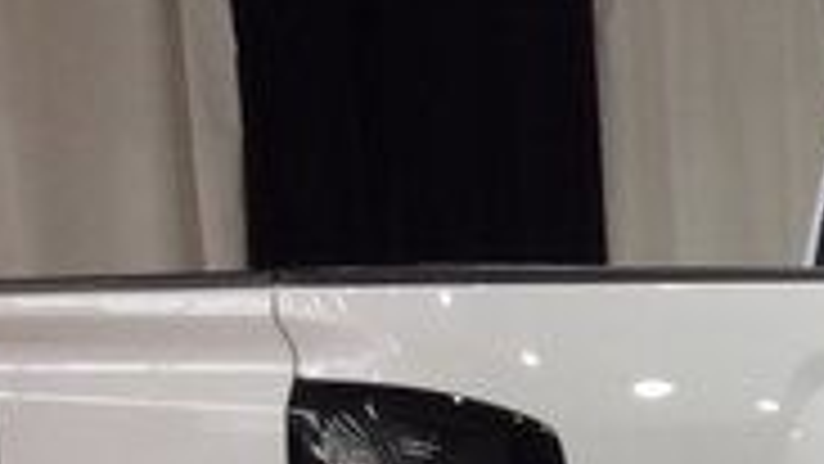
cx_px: 1103
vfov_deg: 9.6
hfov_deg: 16.5
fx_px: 2666
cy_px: 761
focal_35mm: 122
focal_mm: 3.3
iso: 40
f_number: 2.4
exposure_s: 1/24
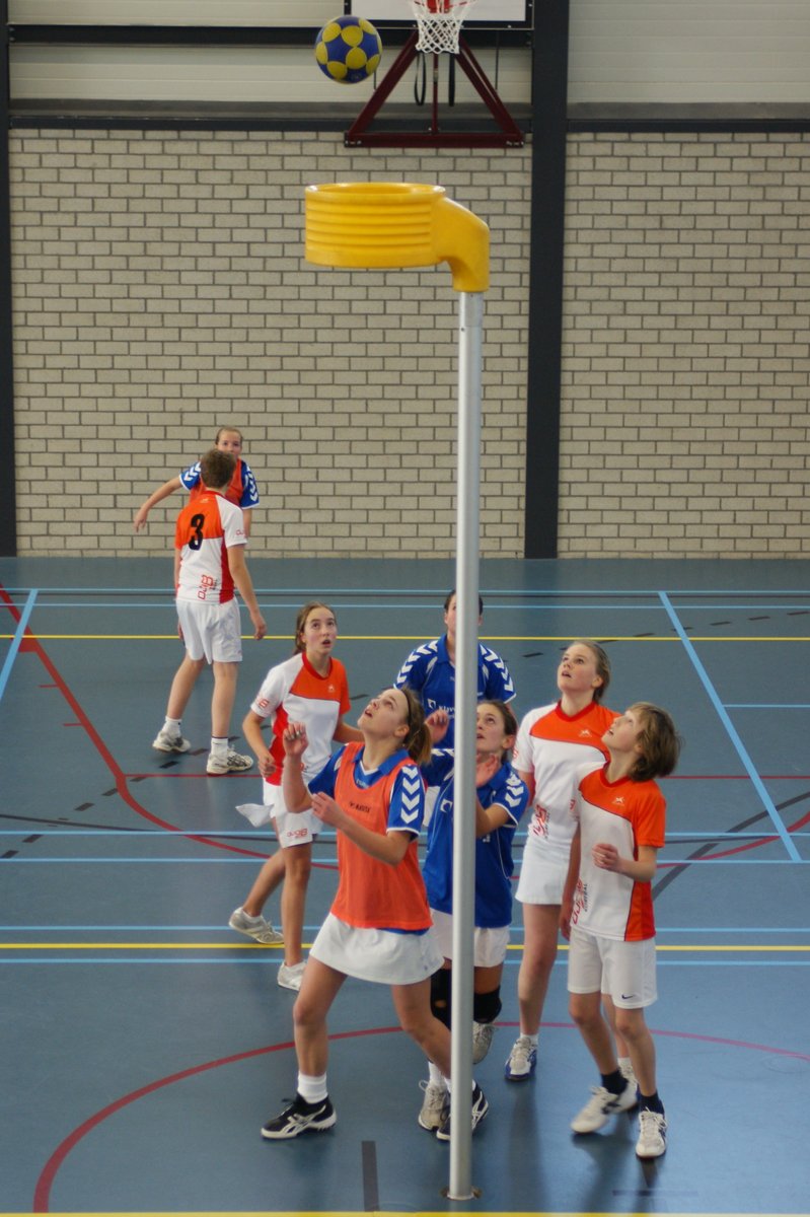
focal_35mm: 82
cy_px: 608
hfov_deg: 16.5
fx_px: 2787
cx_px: 405
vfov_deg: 24.6
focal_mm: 55
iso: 400
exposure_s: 1/160
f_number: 2.8
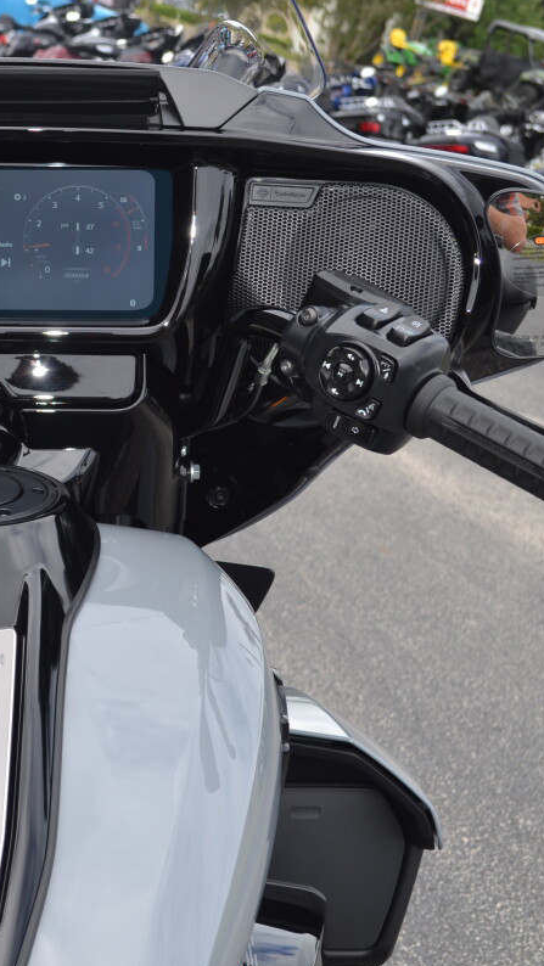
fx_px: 1948
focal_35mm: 76
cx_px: -26
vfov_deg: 27.9
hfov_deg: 15.5
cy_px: 484
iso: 100
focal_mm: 32
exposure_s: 1/200
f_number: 6.3
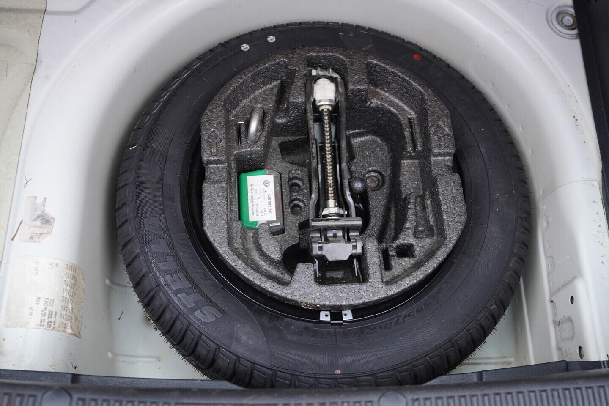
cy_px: 203
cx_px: 304
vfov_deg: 36.9
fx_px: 609
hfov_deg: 53.1
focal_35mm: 36
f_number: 2.8
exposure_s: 1/40
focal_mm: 24
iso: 320
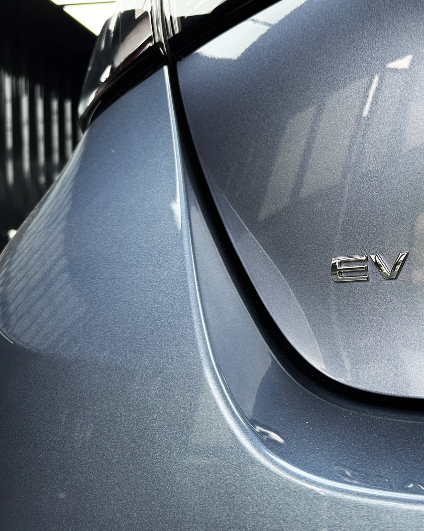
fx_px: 518
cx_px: 368
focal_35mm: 33
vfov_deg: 54.2
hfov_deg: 41.6
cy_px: 278
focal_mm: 6.86
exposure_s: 1/221
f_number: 1.78
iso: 64
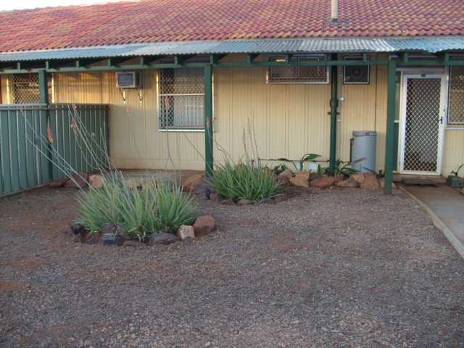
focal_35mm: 35
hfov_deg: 52.6
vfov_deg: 40.7
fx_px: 469
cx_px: 232
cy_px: 174
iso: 80
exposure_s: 1/30
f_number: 2.8
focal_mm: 5.8
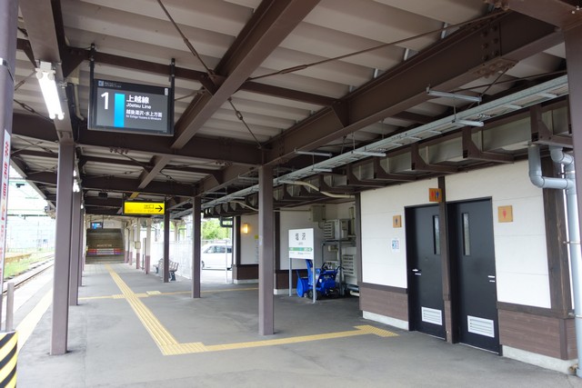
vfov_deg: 46.4
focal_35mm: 28
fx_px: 453
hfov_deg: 65.5
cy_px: 194
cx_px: 291
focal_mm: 10.4
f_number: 1.8
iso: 125
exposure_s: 1/80
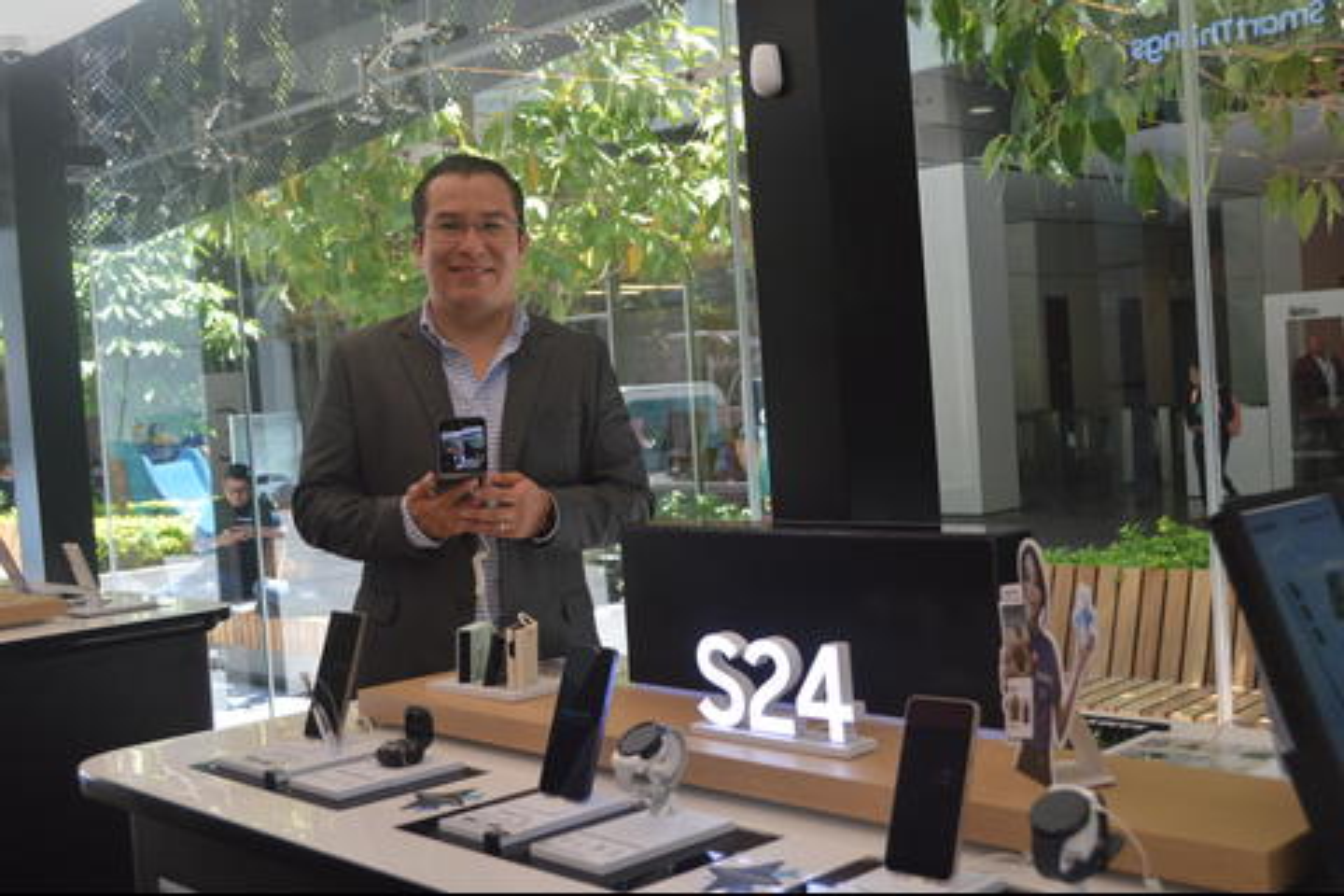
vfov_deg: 34.2
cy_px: 448
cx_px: 672
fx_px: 1456
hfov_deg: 49.6
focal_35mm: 39
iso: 400
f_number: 5
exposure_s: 1/320
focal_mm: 26
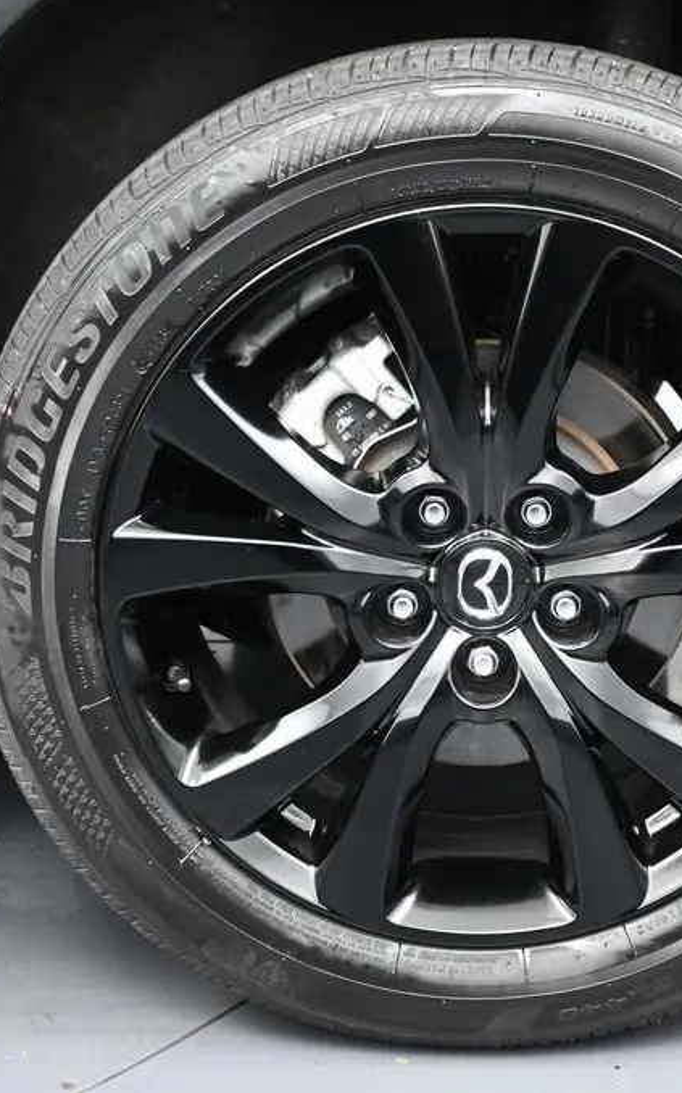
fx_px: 1720
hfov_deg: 22.3
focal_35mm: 58
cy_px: 544
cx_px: 495
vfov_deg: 35.3
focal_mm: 25
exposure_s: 1/125
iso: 2500
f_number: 4.2
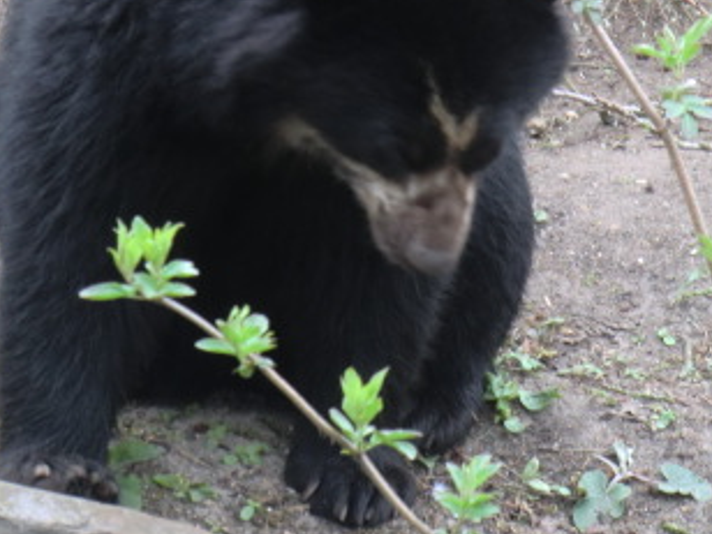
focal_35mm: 256
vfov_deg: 5.8
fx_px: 5266
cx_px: 453
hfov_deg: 7.7
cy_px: 58
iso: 160
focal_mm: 22
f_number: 5.2
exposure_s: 1/60
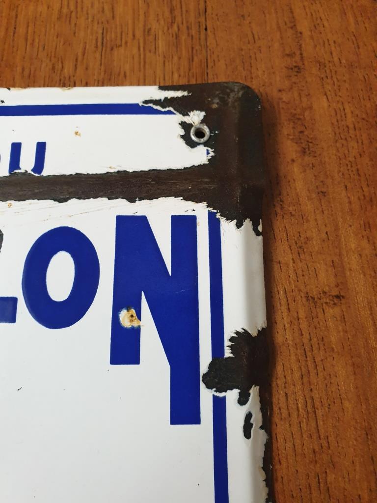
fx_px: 378
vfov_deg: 67.3
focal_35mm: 26
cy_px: 252
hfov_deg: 53.1
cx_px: 188
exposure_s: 1/50
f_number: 2.4
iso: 500
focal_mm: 4.3
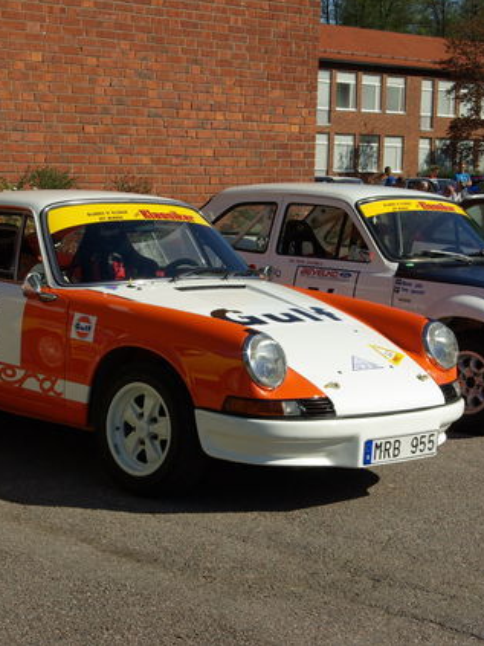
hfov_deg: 17.8
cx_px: 260
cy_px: 321
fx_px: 1548
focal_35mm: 83
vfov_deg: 23.6
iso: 200
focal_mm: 38
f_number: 16
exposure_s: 1/180
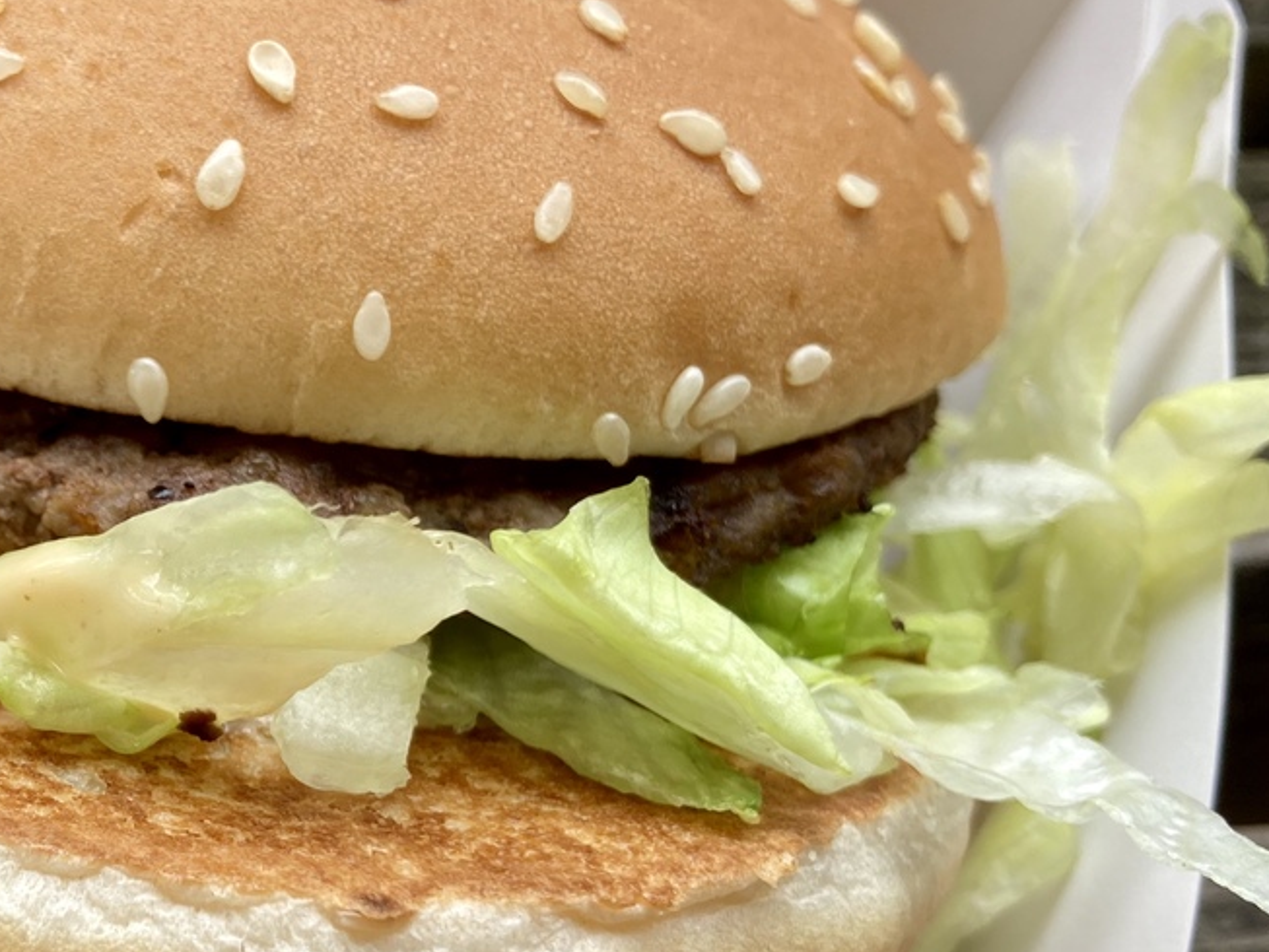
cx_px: 117
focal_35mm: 57
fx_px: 2090
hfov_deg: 32.1
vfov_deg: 25.5
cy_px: 646
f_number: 1.8
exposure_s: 1/148
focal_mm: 3.99
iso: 20
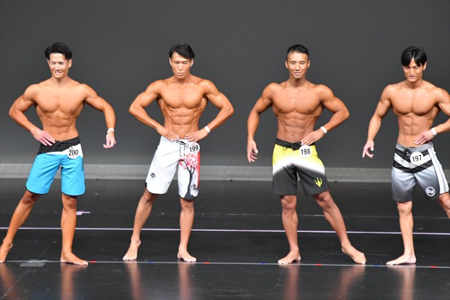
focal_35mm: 285
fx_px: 3561
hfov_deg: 7.2
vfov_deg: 4.8
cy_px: 150
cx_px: 225
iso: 5000
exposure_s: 1/400
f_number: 5.6
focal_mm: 190
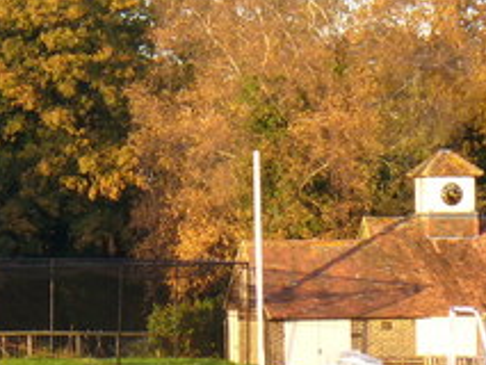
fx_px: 5816
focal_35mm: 414
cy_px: 322
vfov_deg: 3.6
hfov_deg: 4.8
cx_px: 121
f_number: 3.8
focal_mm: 22.7
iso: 80
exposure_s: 1/80
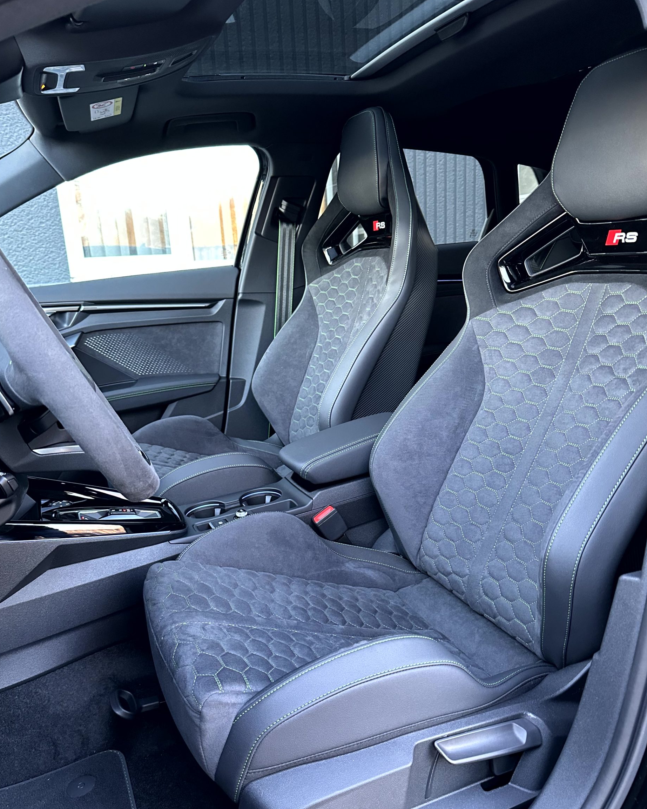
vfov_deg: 65.9
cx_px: 321
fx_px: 622
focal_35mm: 26
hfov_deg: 54.9
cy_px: 442
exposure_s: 1/60
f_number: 1.78
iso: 500
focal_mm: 6.86
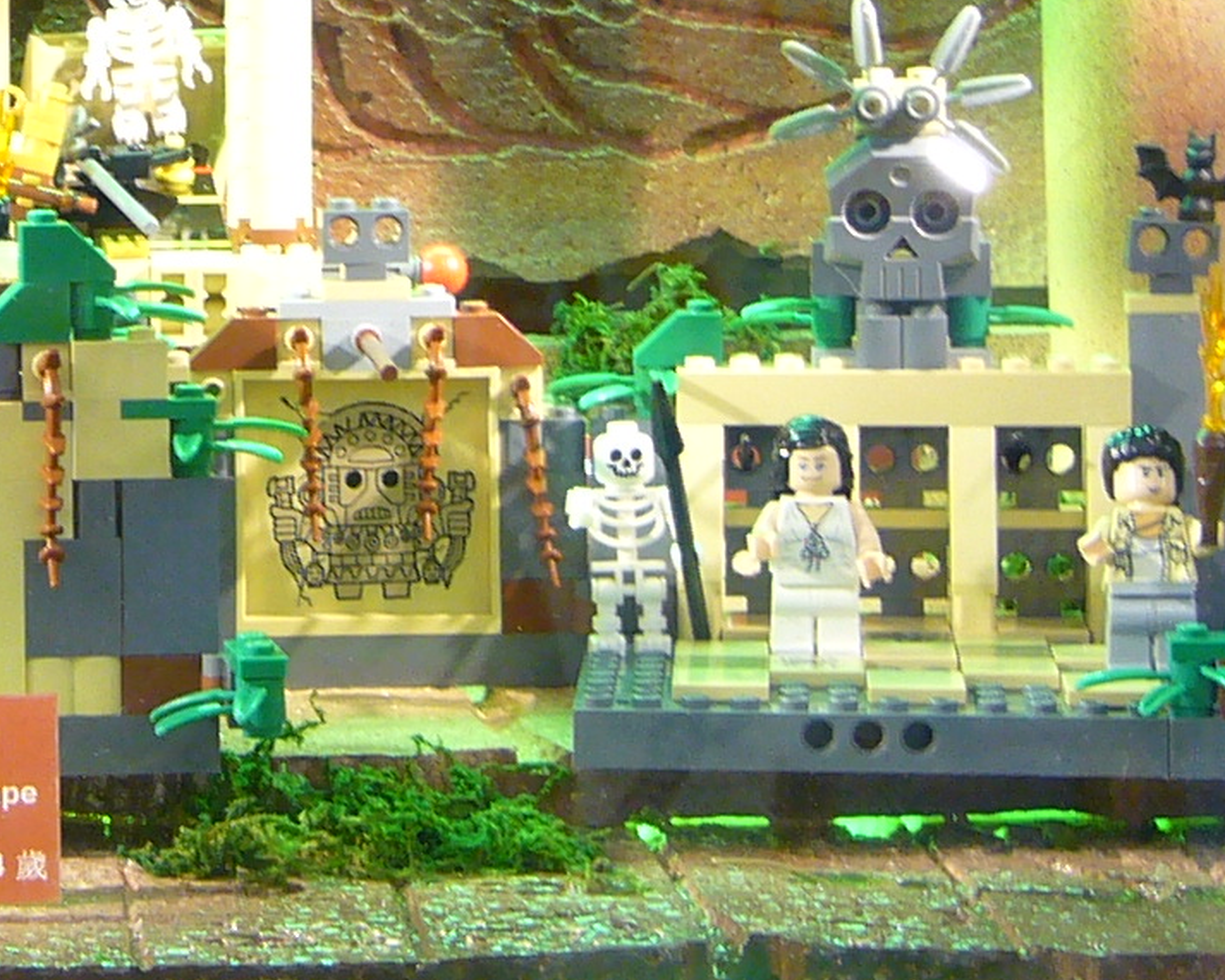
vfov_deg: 11.3
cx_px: -12
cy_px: -108
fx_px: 4893
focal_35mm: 135
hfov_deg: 14.0
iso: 100
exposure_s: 1/15
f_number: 2.8
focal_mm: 5.8
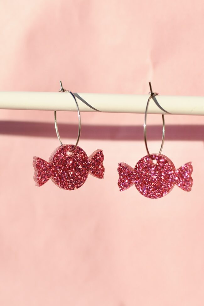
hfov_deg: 26.0
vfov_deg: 38.2
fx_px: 442
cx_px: 102
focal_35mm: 52
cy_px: 153
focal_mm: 35
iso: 200
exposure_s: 1/2000
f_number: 4.5
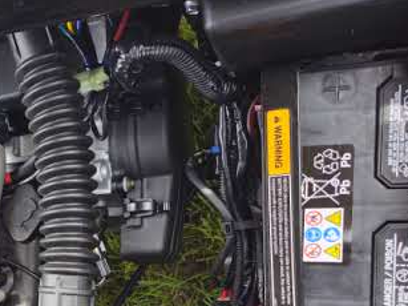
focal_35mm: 60
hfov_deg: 29.4
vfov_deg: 23.8
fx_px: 707
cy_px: 269
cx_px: -29
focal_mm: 6.3
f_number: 1.7
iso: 12
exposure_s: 1/60
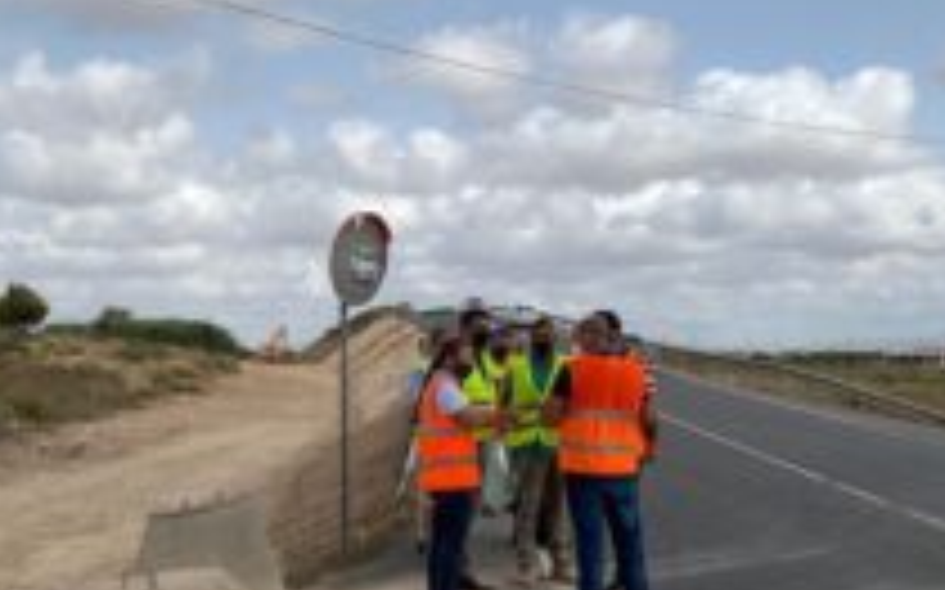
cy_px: 318
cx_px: 333
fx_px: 1184
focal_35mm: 46
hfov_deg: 43.0
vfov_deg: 27.9
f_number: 1.8
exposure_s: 1/4274
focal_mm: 4.25
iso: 32
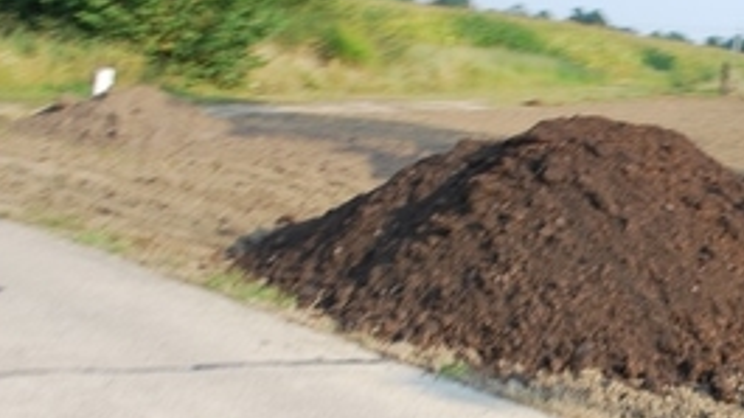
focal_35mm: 64
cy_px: 220
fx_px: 1262
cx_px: 766
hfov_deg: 30.2
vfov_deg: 18.8
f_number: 5.6
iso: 100
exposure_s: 1/125
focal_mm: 18
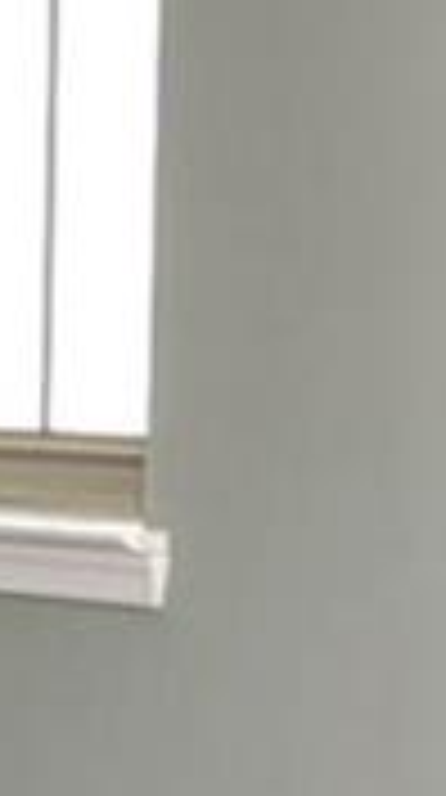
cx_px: -1392
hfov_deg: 5.6
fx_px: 3843
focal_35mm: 182
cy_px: 396
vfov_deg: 11.8
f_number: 5.6
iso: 280
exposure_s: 1/125
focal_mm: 15
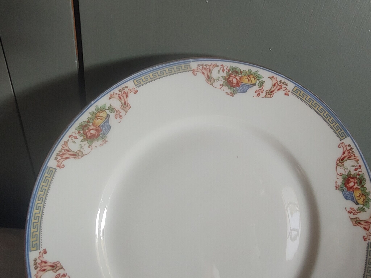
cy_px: 139
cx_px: 186
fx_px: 257
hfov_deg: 71.6
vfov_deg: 56.8
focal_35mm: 24
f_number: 2.2
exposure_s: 1/24
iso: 150
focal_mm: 1.6
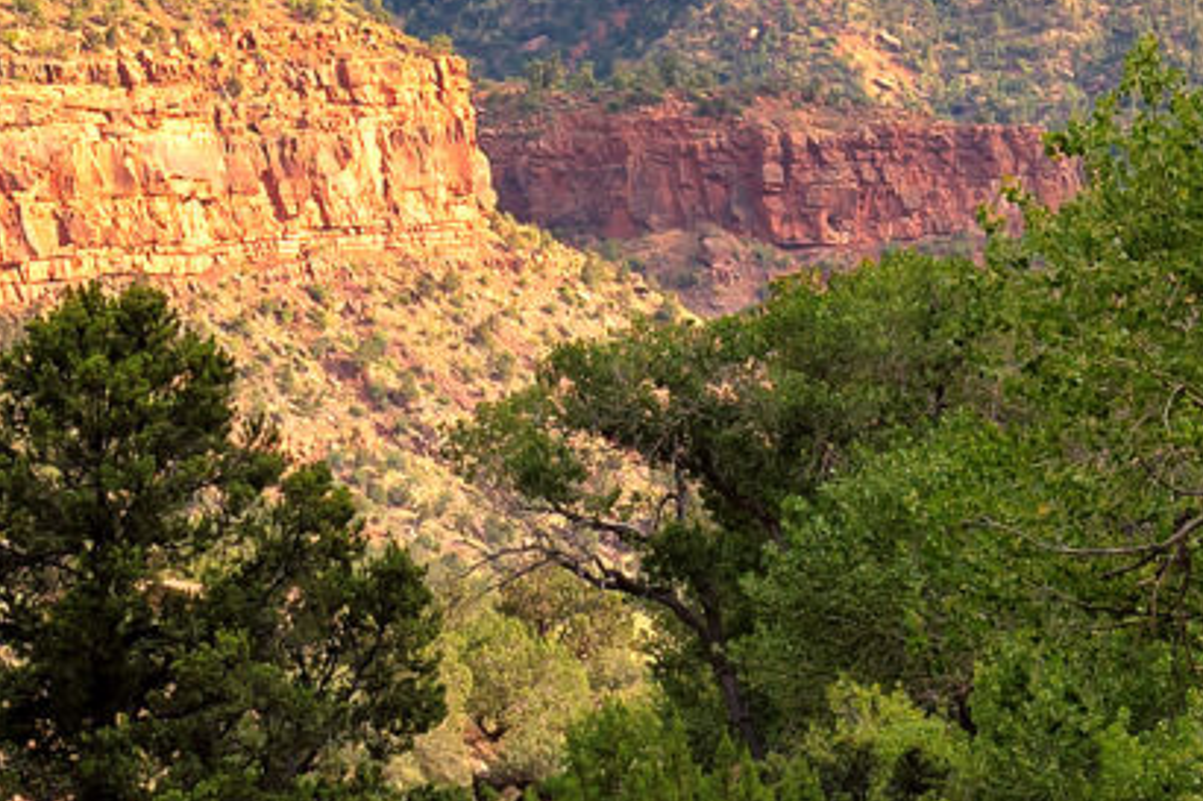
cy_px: 609
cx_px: 2265
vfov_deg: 5.5
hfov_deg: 7.9
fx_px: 8350
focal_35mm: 250
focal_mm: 40
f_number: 8
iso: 100
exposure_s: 1/160
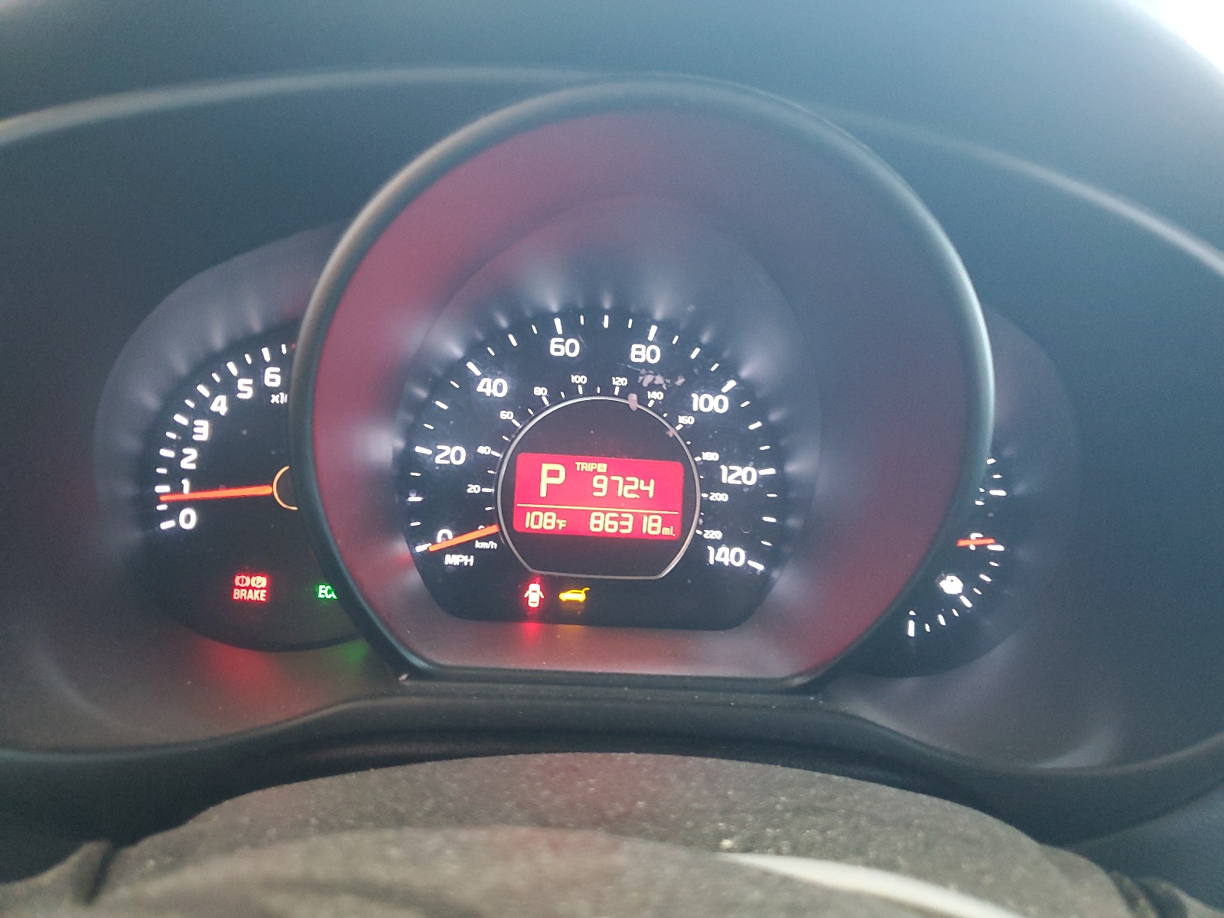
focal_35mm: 26
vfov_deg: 53.1
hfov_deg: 67.3
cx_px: 612
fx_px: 919
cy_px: 459
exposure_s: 1/30
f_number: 1.5
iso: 284
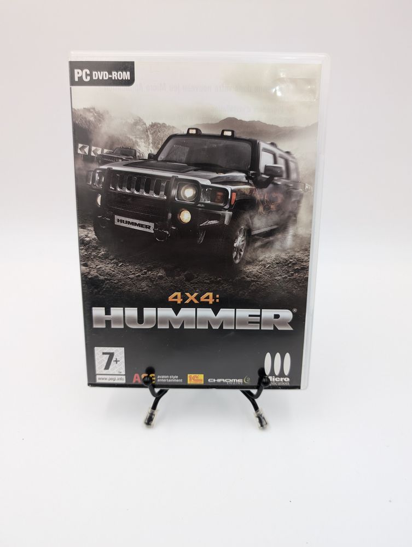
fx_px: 380
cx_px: 206
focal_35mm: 24
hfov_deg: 56.9
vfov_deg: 71.5
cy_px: 274
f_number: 1.68
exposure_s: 1/62.4
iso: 164
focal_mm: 6.9
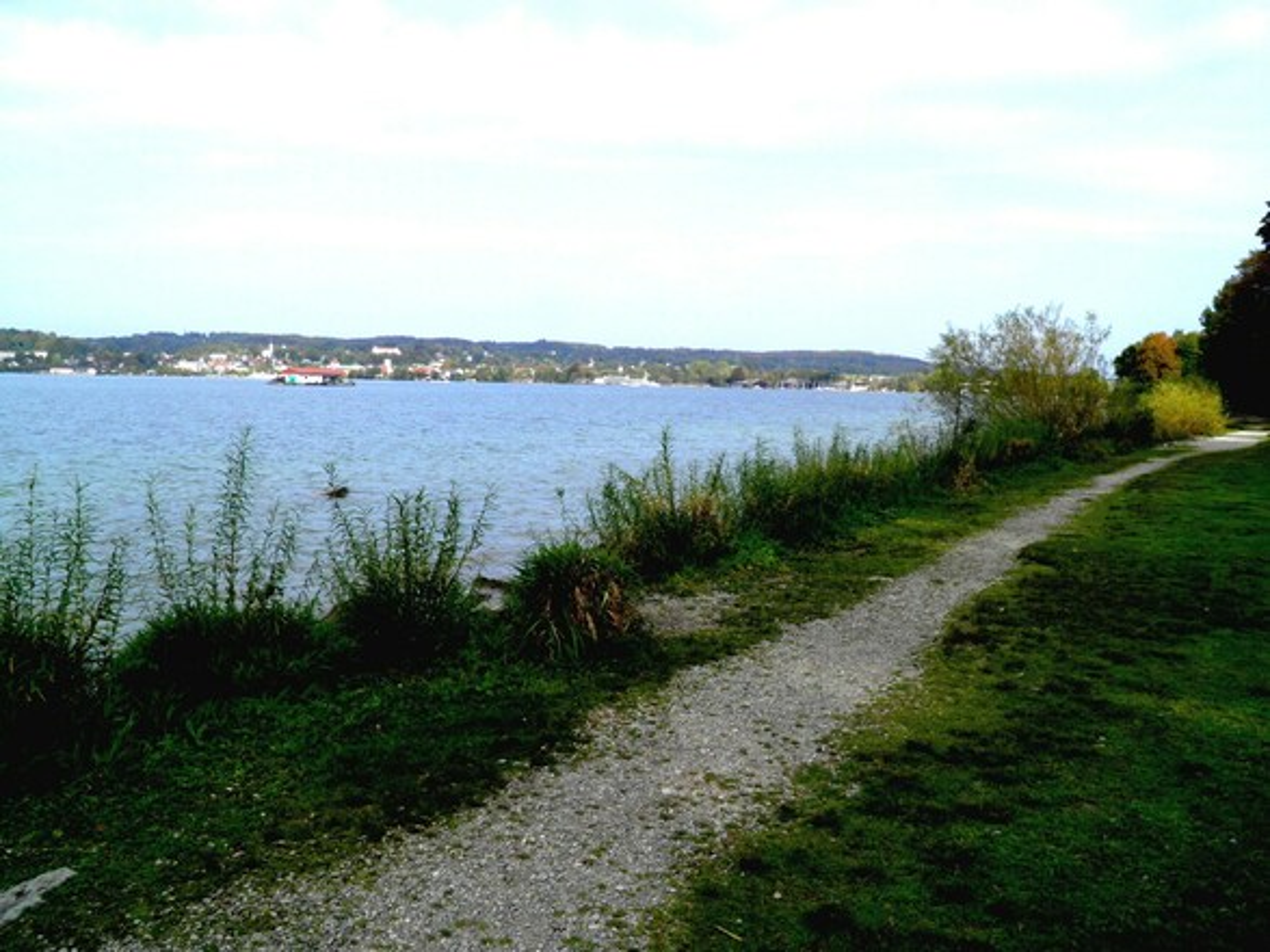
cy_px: 476
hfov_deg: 63.5
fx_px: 1027
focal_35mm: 28
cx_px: 635
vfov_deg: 49.7
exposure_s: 1/320
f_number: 5.7
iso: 100
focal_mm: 4.9
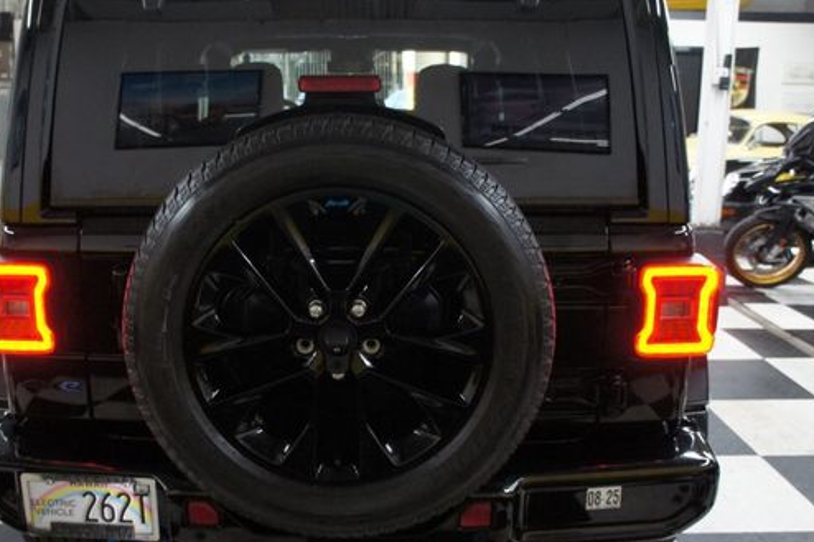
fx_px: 791
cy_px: 283
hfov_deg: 54.1
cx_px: 333
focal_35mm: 35
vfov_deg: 37.8
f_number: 3.5
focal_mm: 18
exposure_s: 1/80
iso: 1600
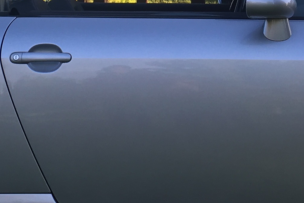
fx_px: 1014
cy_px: -52
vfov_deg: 11.2
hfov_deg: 17.1
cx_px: 164
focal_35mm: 120
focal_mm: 4.15
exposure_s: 1/201
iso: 25
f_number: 2.2
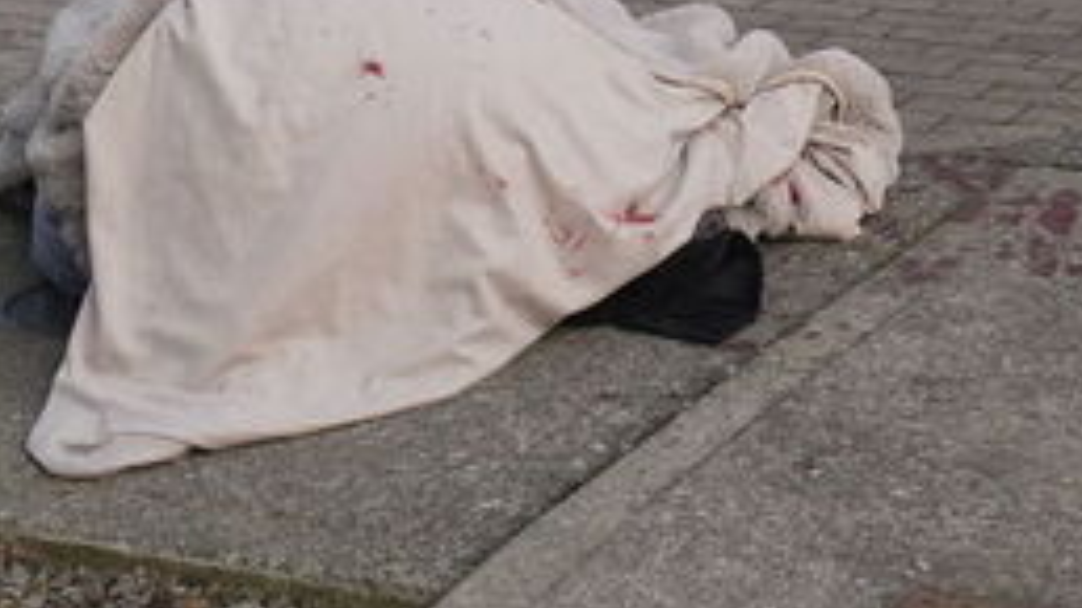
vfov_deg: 9.0
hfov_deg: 17.5
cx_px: 1292
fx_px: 3356
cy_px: -998
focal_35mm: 117
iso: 400
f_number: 5.6
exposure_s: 1/500
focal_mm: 24
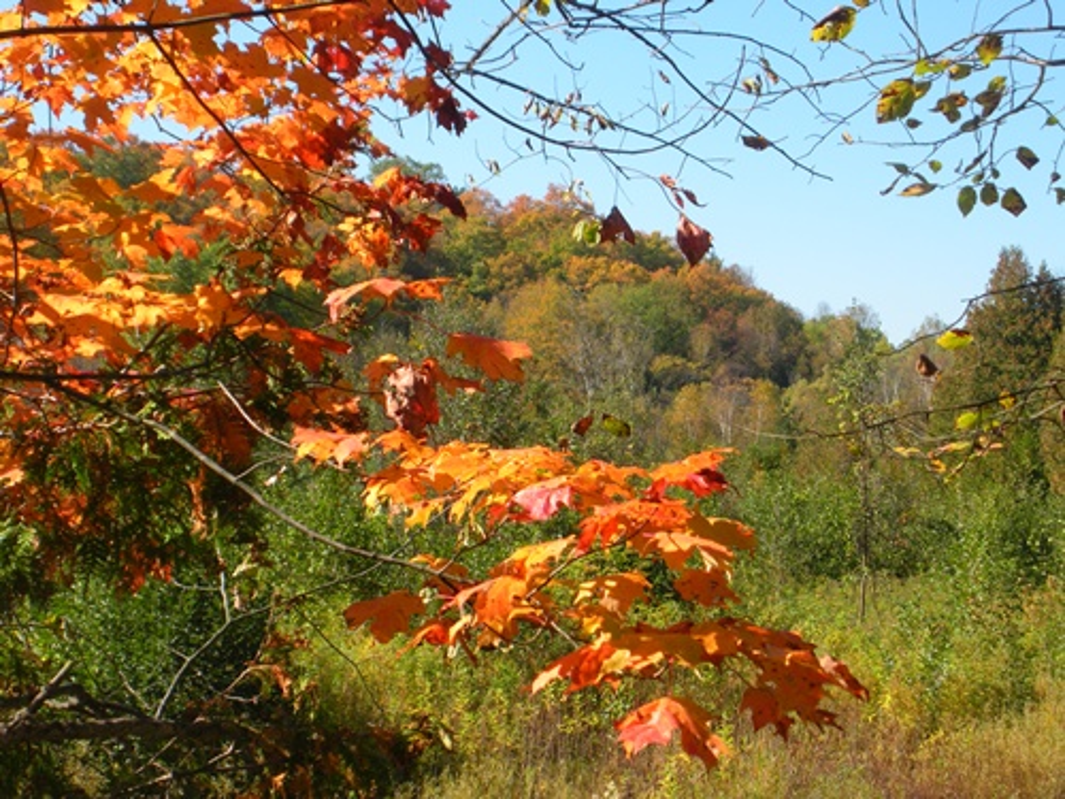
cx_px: 532
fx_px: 1969
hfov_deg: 30.3
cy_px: 400
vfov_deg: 22.9
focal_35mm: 64
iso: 64
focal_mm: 11.2
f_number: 4.6
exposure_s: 1/216
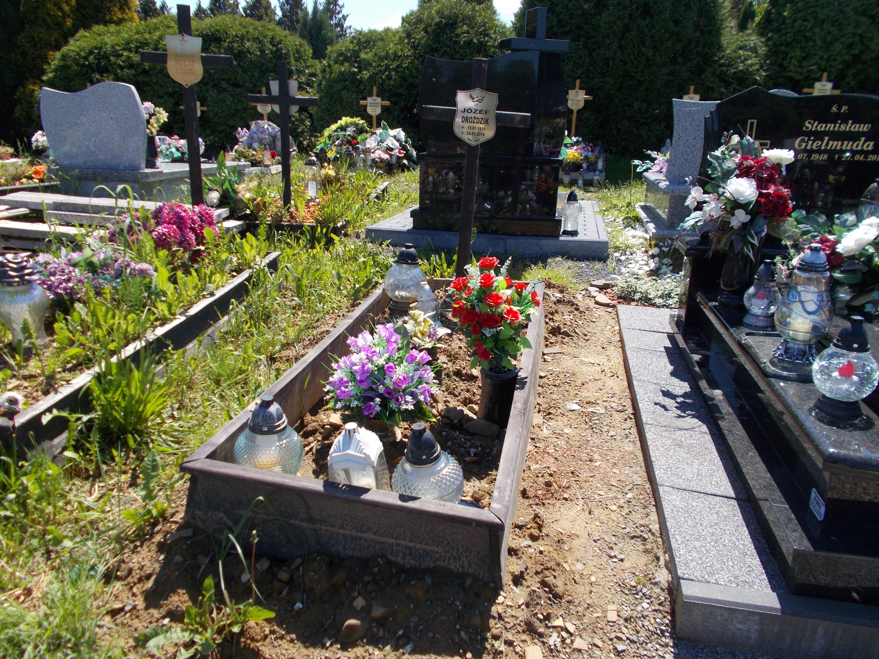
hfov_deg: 67.3
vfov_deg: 53.1
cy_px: 330
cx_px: 440
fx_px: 660
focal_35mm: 26
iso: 80
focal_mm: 4.6
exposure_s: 1/100
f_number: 8
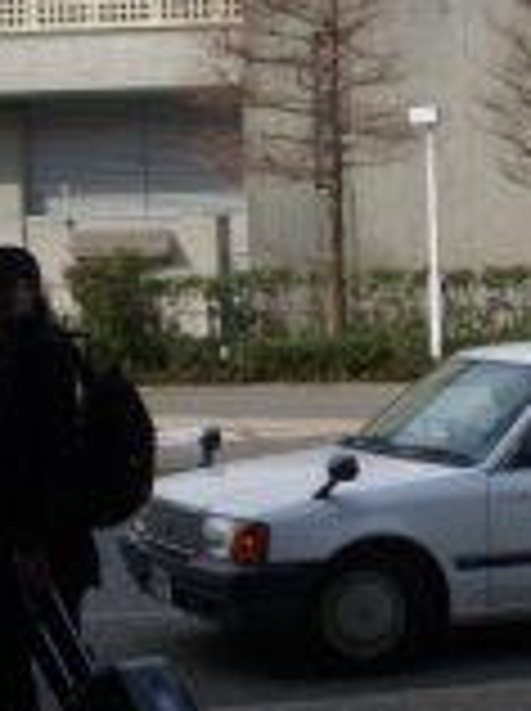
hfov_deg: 13.5
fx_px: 2215
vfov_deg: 18.2
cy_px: 310
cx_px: 486
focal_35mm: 108
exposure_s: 1/800
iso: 100
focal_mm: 6.3
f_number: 3.3
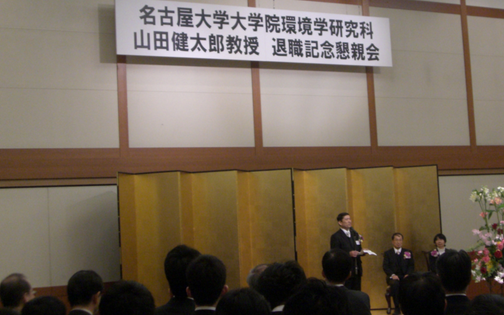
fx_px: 1085
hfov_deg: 26.0
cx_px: 326
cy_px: 108
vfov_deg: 16.5
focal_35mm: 79
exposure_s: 1/50
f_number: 3.3
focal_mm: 9
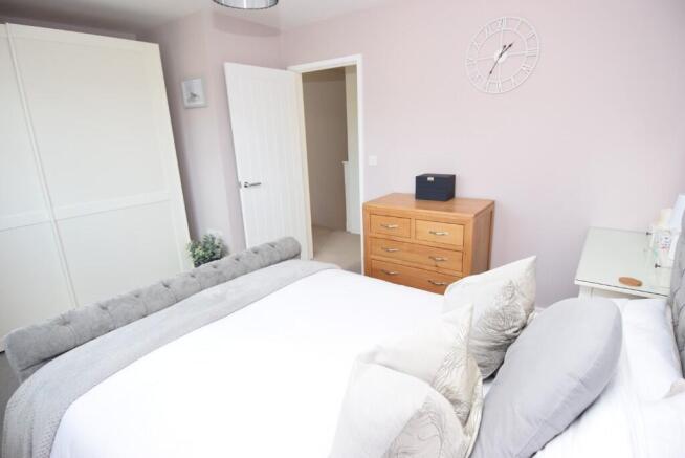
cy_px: 229
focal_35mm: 18
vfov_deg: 67.5
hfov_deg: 90.0
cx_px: 342
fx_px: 343
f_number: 4.5
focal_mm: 12
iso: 400
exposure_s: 1/80
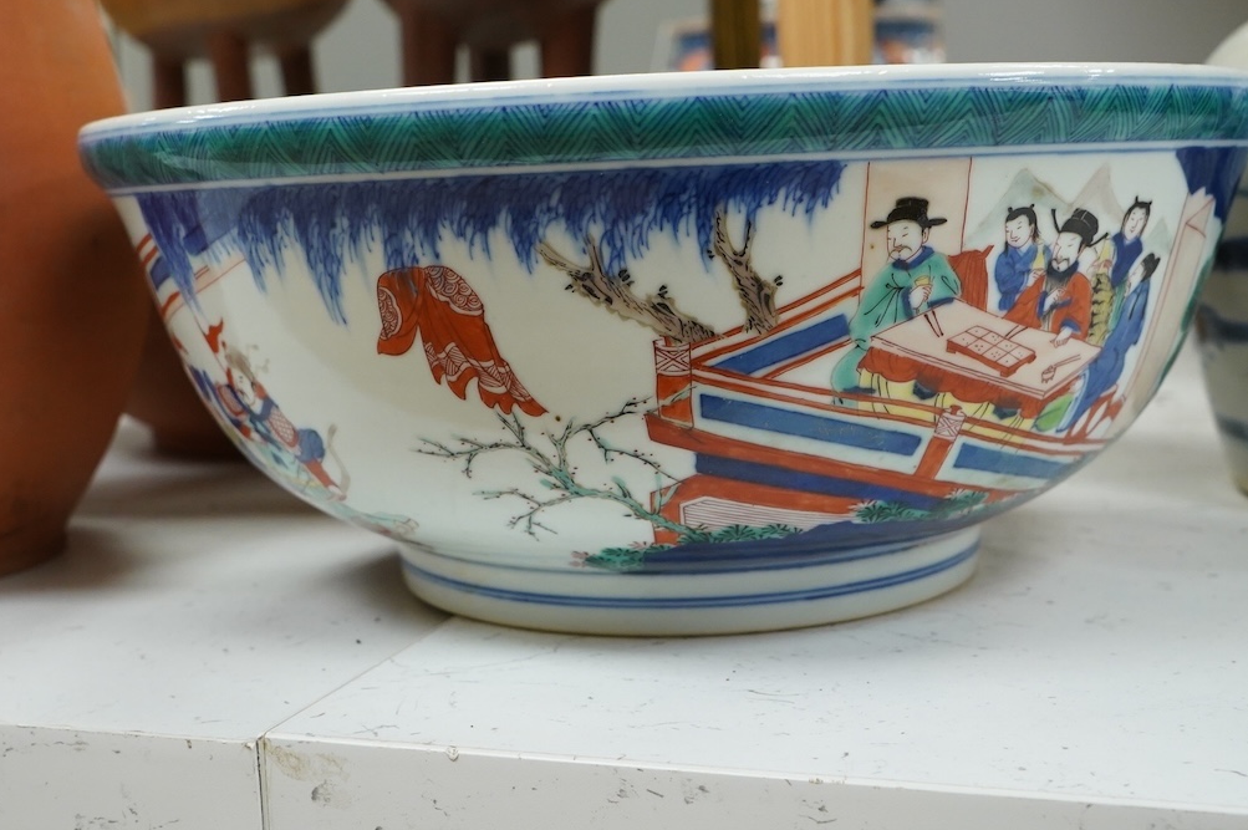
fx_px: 1663
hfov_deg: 41.1
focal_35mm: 48
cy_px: 247
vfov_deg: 27.8
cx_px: 604
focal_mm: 28
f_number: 7.1
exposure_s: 1/100
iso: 2500
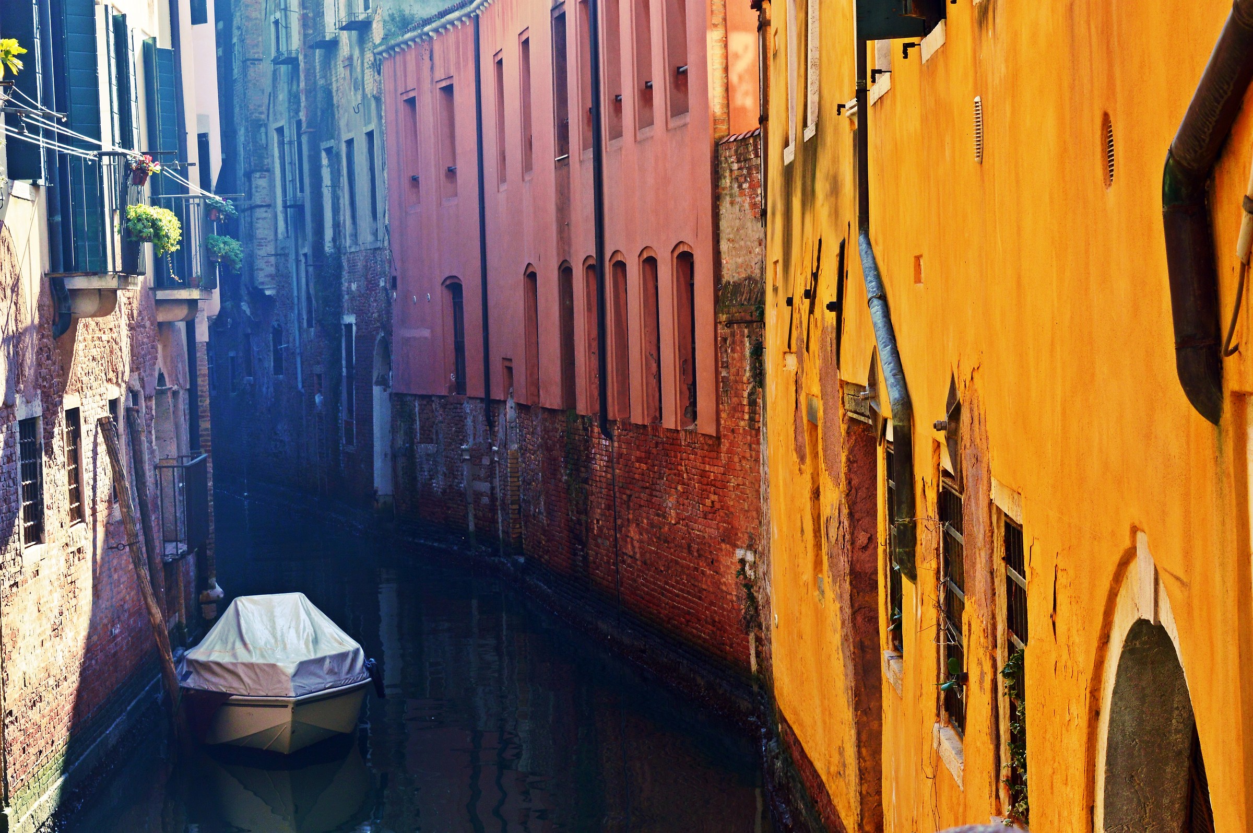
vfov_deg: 16.5
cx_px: 626
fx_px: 2868
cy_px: 416
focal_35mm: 82
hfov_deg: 24.6
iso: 400
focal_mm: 55
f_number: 10
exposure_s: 1/200
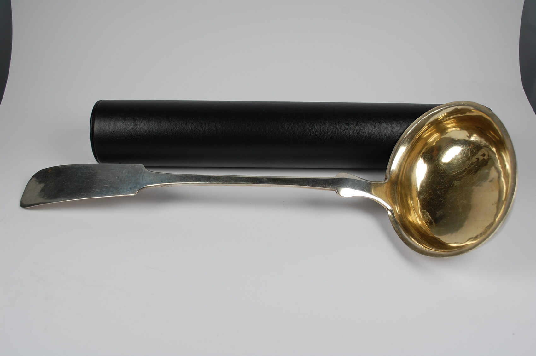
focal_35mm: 36
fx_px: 535
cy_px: 178
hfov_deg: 53.2
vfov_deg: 36.8
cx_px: 268
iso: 200
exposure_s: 1/200
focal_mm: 24
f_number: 7.1
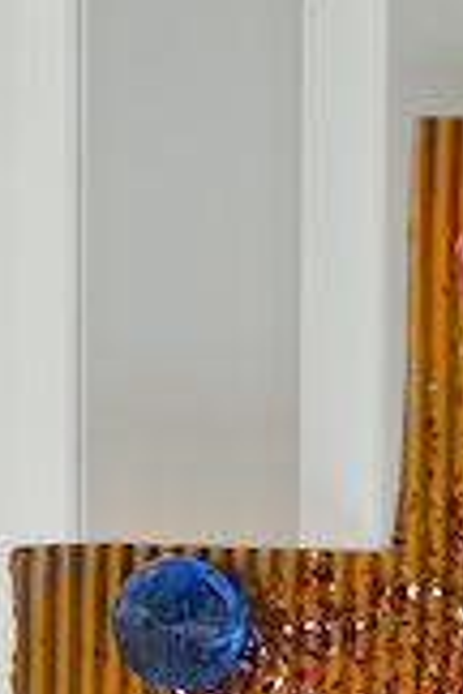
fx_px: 4794
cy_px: 1030
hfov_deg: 5.5
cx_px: 482
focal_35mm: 249
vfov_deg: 8.1
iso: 400
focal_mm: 55
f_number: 8
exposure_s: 1/100
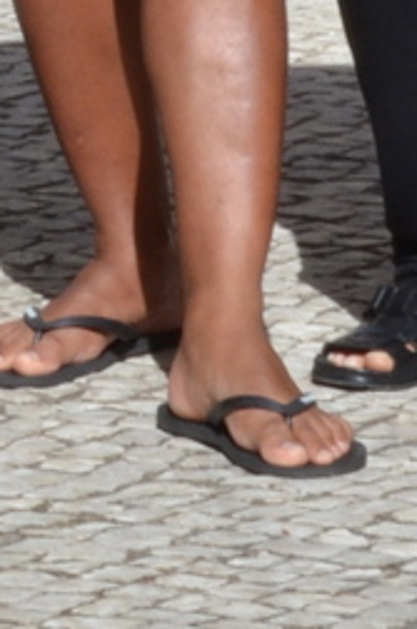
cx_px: -97
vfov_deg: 3.9
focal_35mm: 524
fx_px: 9145
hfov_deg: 2.6
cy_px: -766
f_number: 4
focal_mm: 55
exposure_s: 1/60
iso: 400
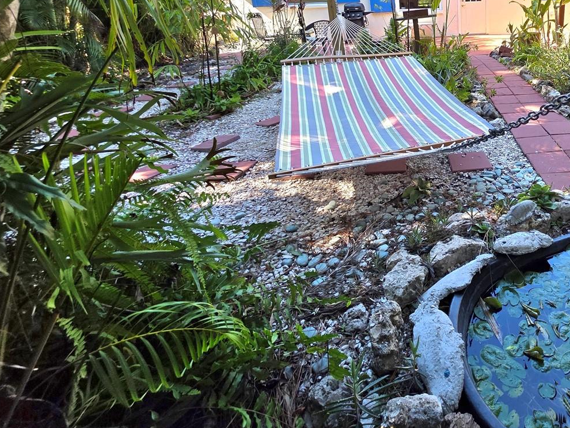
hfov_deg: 72.2
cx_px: 443
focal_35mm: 21
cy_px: 107
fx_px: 346
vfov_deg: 60.0
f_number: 1.9
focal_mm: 2.2
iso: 40
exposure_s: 1/250
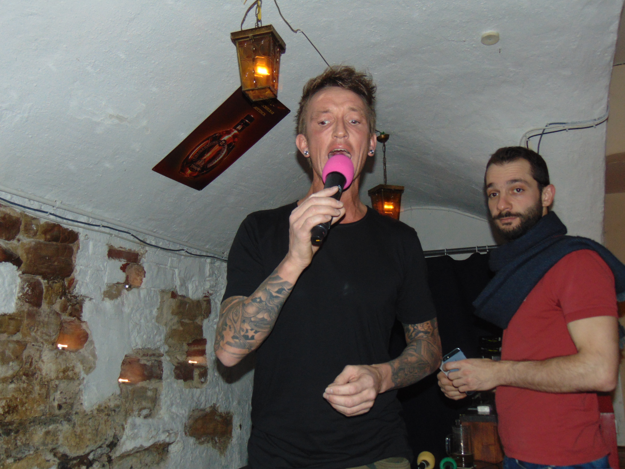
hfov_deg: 52.6
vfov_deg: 40.7
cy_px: 234
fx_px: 632
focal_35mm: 35
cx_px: 312
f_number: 3.2
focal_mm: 6.3
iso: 200
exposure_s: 1/8
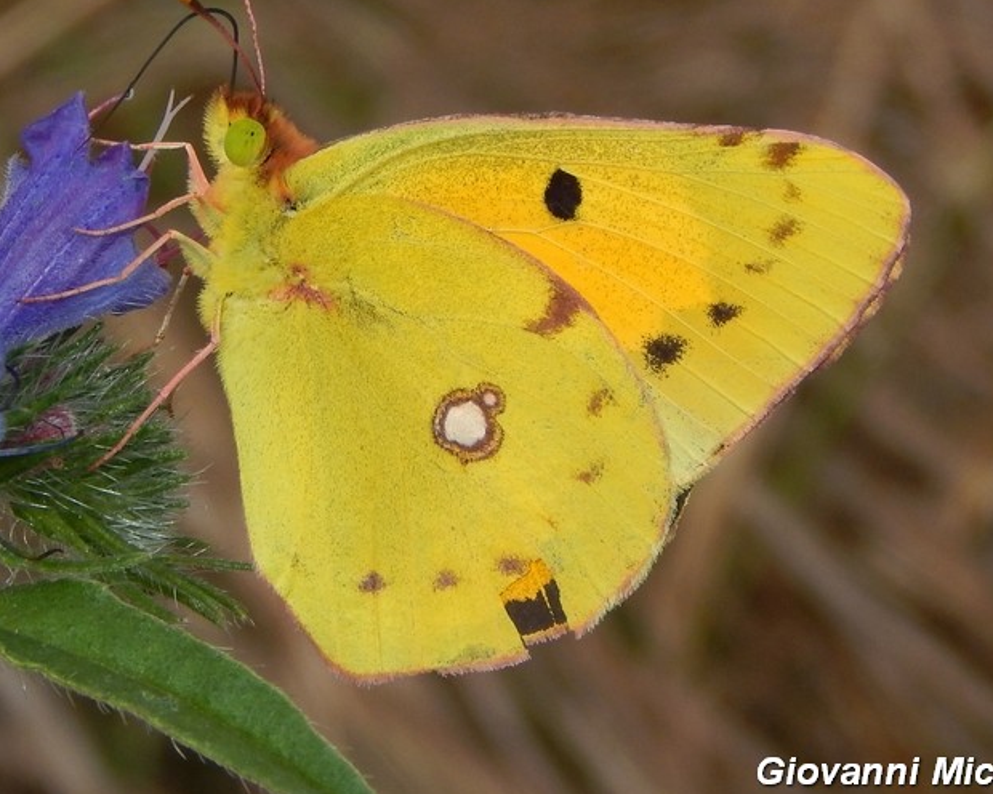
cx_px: 434
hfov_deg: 9.5
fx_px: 5995
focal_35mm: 204
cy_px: 322
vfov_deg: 7.6
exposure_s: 1/500
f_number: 5.1
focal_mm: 28.7
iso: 125
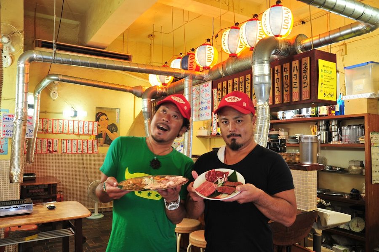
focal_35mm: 28
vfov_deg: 46.3
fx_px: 294
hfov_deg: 65.5
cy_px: 126
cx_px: 190
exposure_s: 1/2
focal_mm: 28
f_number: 9
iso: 400
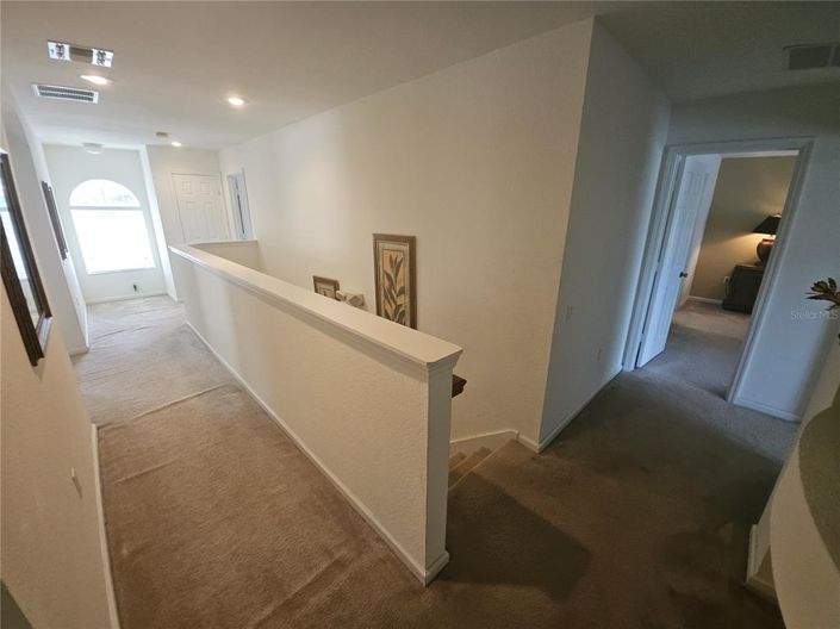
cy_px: 314
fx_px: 315
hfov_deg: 106.2
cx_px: 420
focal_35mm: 13
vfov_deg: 89.9
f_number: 2.2
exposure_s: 1/60
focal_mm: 1.7
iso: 160
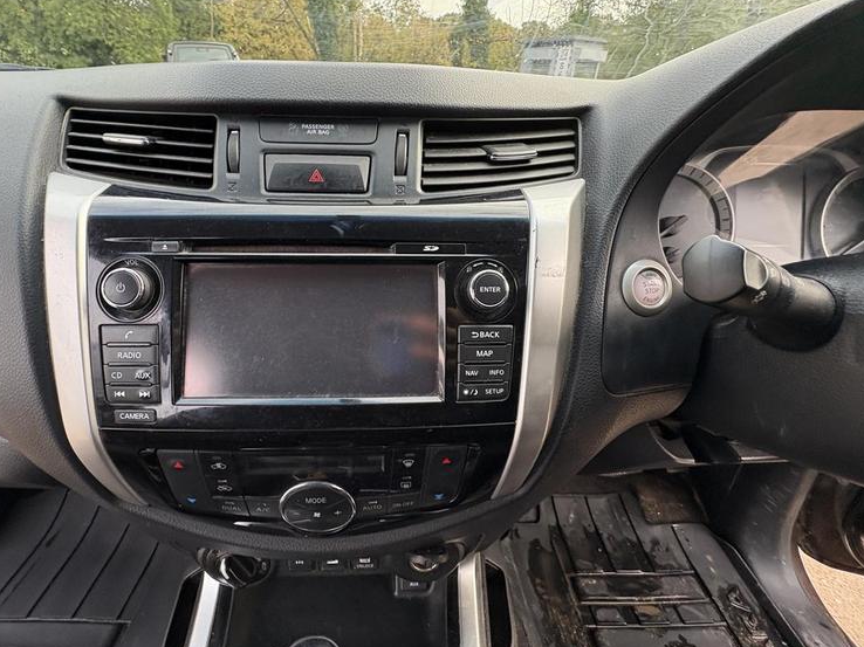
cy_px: 307
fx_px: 424
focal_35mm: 17
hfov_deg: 90.9
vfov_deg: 74.6
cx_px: 402
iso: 200
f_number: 2.2
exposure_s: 1/82
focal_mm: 2.22
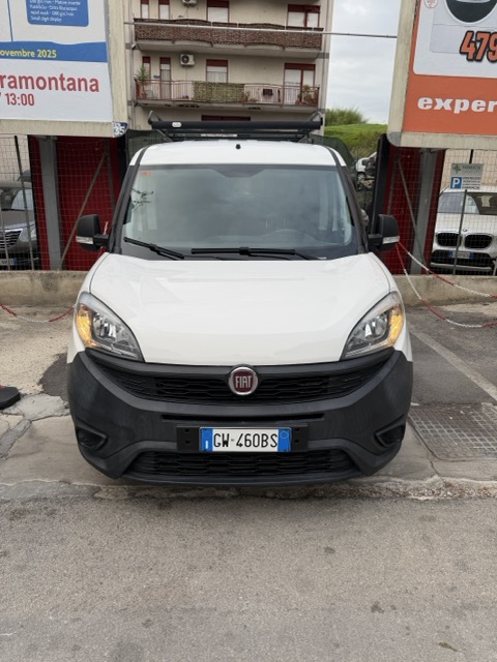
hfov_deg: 56.8
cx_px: 248
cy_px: 331
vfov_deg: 71.6
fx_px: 459
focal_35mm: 24
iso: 80
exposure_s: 1/296
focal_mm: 6.76
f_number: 1.78
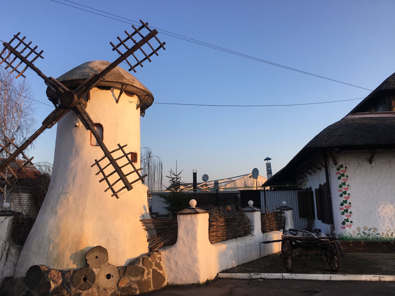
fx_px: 331
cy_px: 148
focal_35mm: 29
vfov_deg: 48.2
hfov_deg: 61.7
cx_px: 198
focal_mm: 4.15
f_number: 2.2
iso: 25
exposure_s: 1/422
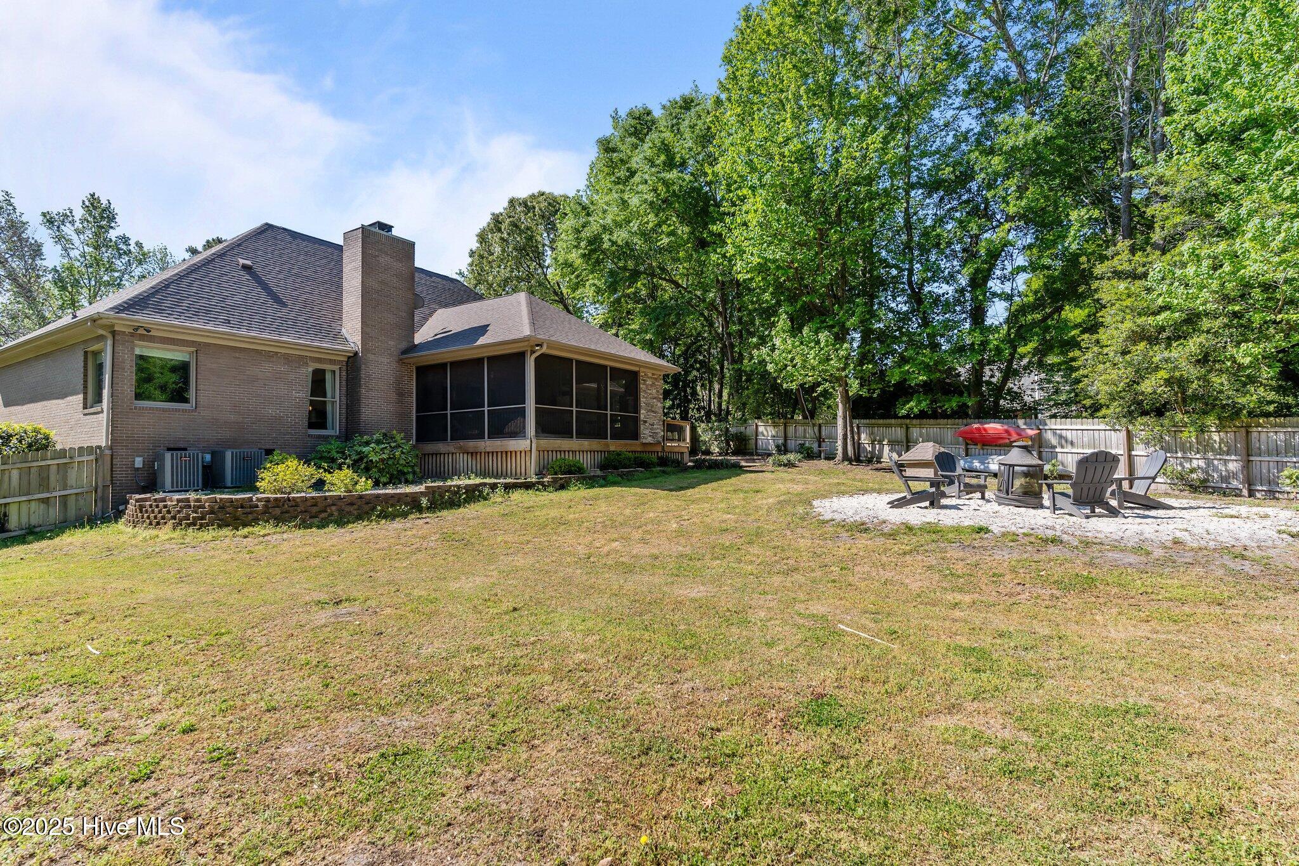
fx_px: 613
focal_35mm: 17
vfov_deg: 70.4
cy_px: 433
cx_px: 650
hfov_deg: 93.3
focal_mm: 17
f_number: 4.5
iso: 320
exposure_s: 1/1600
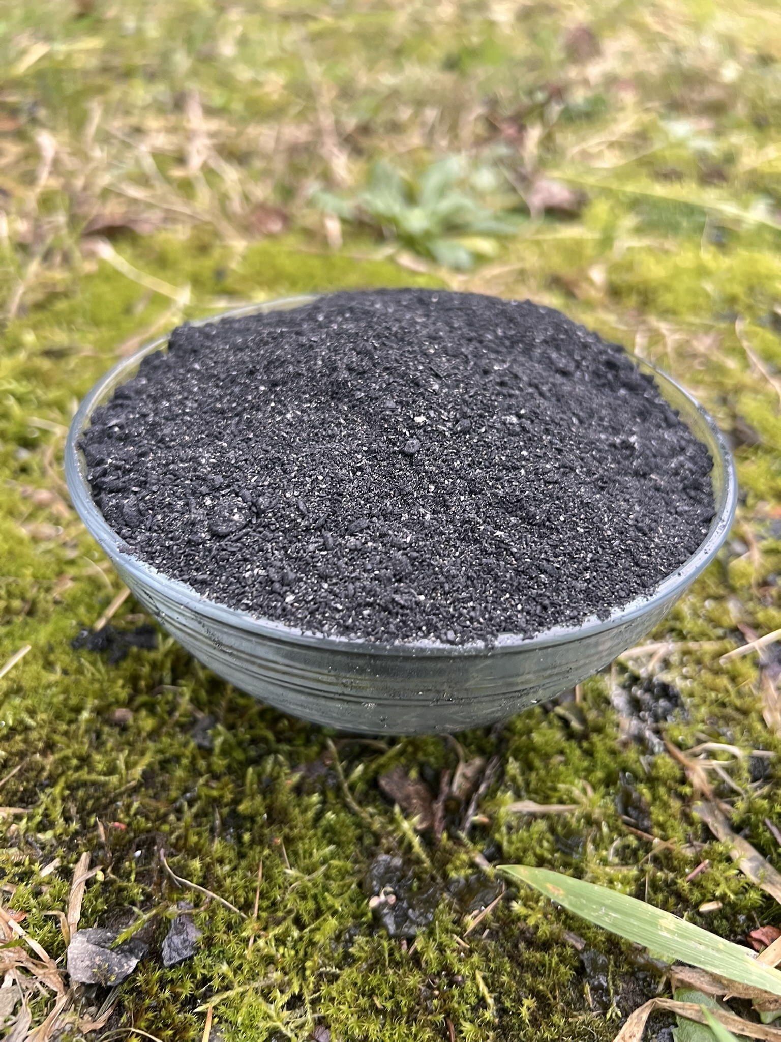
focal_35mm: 26
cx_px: 390
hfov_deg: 53.1
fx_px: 782
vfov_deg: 67.3
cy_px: 521
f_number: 1.5
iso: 250
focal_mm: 5.7
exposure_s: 1/60
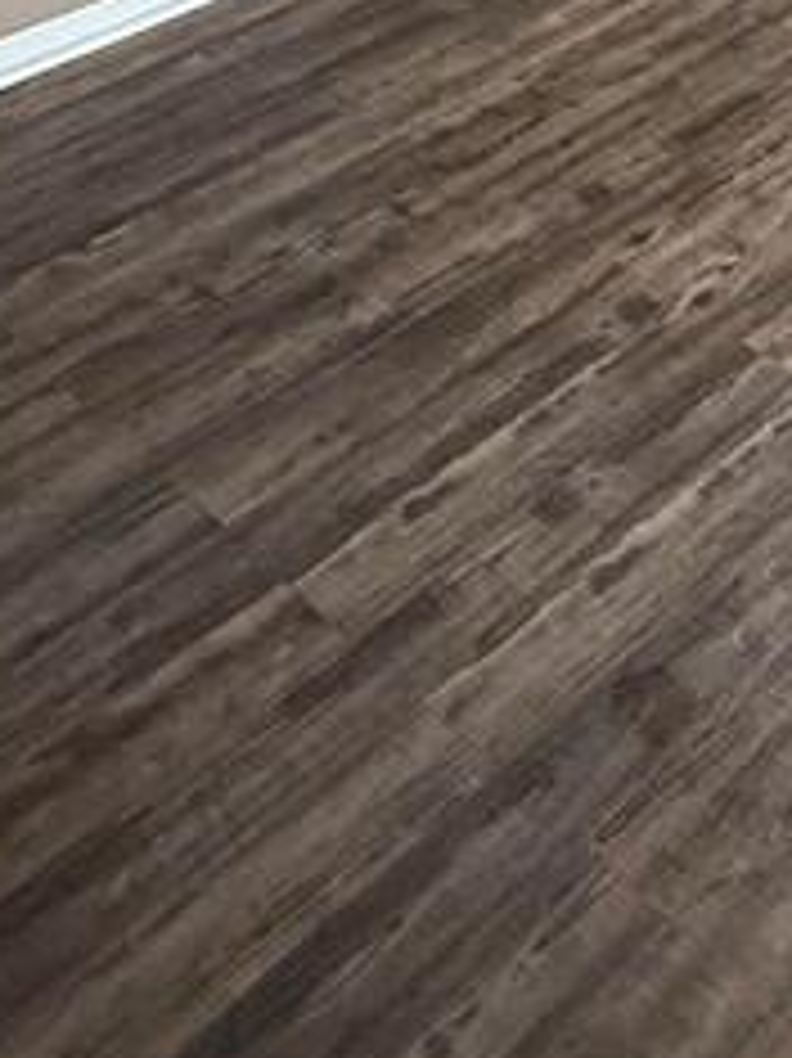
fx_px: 1863
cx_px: 1022
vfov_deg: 23.8
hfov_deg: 21.7
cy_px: -603
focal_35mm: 61
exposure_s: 1/81
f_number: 2.2
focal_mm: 2.22
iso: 320
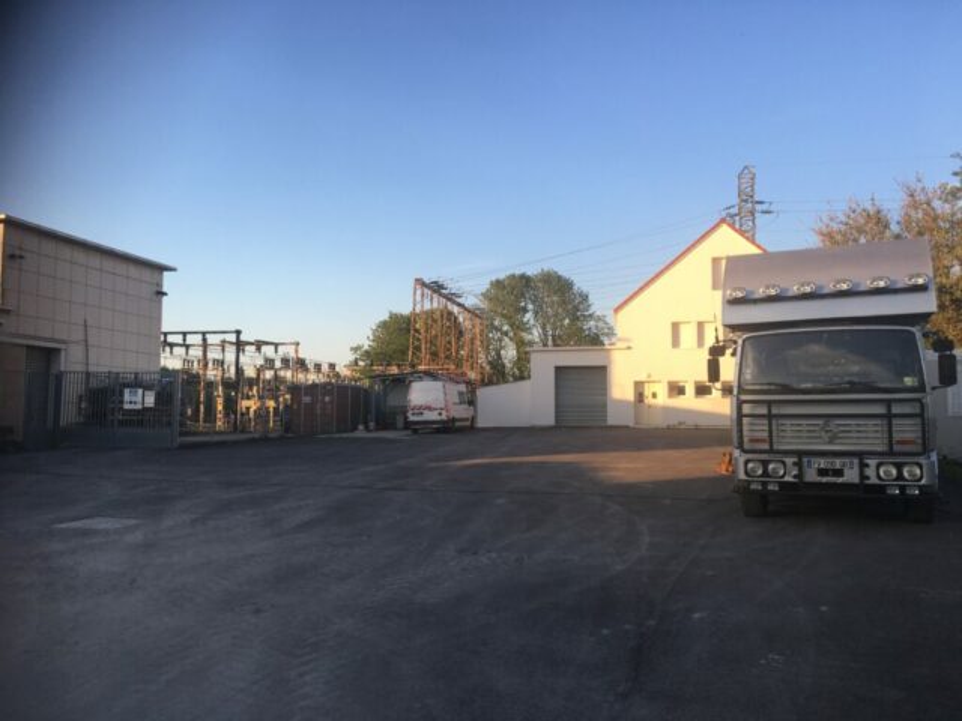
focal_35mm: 29
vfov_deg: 48.2
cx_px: 481
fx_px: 806
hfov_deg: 61.7
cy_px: 360
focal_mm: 4.15
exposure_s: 1/394
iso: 25
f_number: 2.2
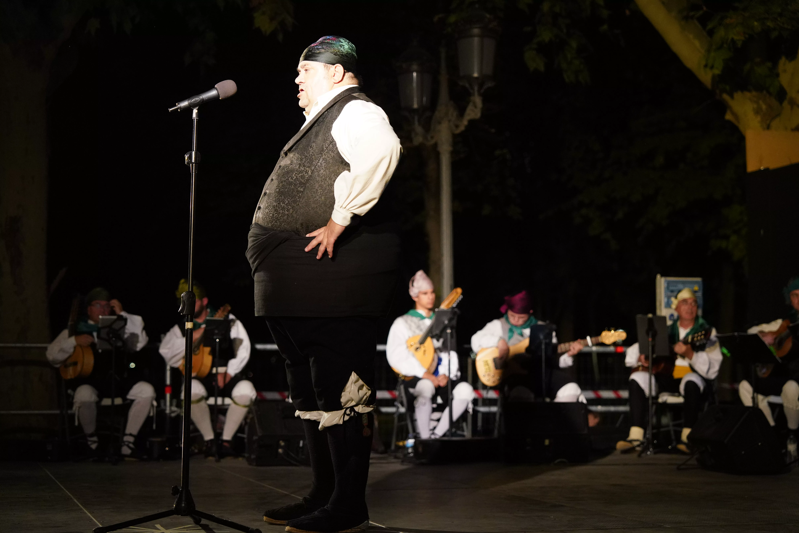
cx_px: 400
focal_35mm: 66
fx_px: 1465
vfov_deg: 20.6
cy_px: 266
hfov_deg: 30.5
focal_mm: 66
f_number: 2.8
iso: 5000
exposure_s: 1/640
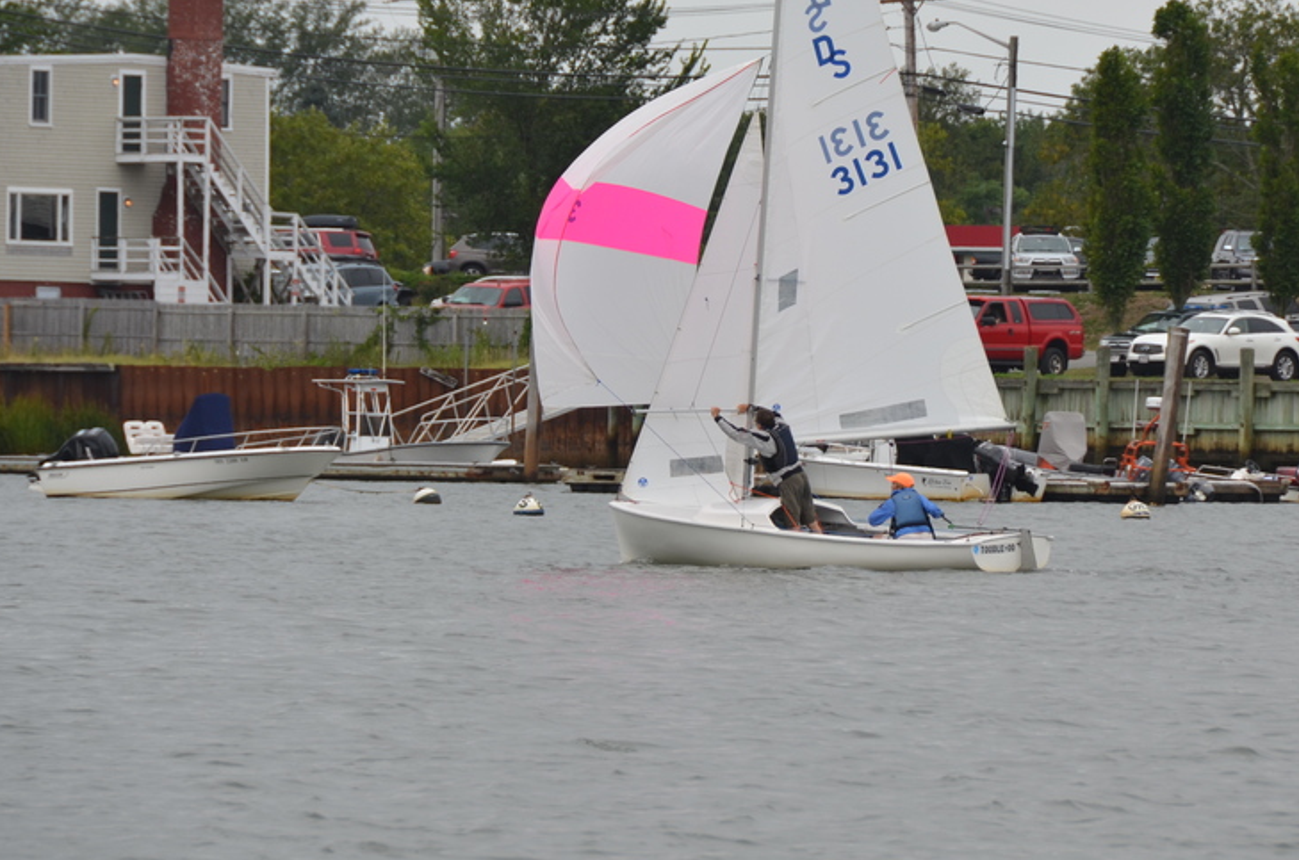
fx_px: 12892
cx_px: 761
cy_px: 271
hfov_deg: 5.8
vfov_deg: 3.8
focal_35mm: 358
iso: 200
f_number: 6.3
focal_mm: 170
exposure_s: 1/640
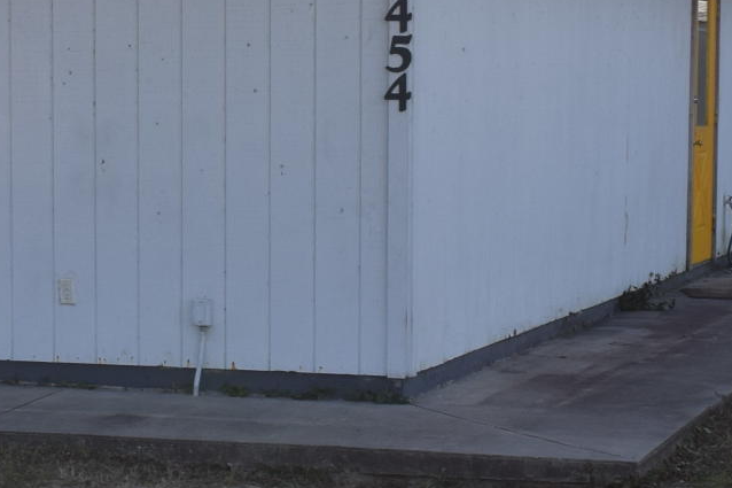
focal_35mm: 127
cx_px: 111
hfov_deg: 16.0
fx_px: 2582
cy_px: 270
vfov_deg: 10.8
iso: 100
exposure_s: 1/200
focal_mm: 18
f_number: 9
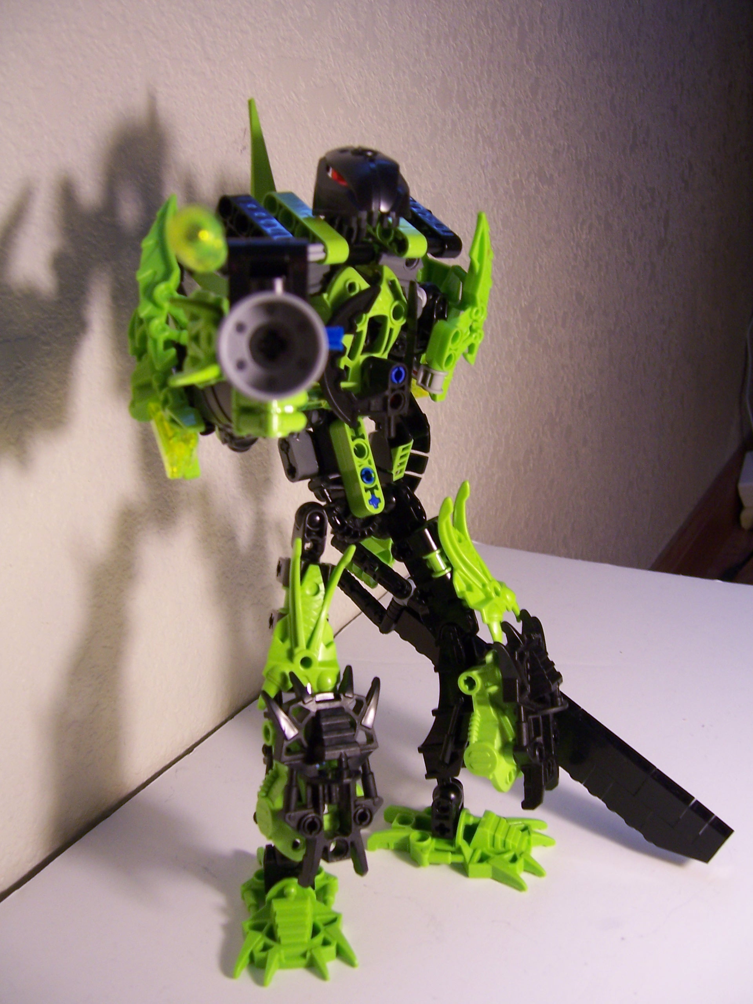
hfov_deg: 39.7
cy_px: 502
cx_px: 376
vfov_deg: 51.4
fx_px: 1044
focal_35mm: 36
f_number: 3
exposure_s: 1/30
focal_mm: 6
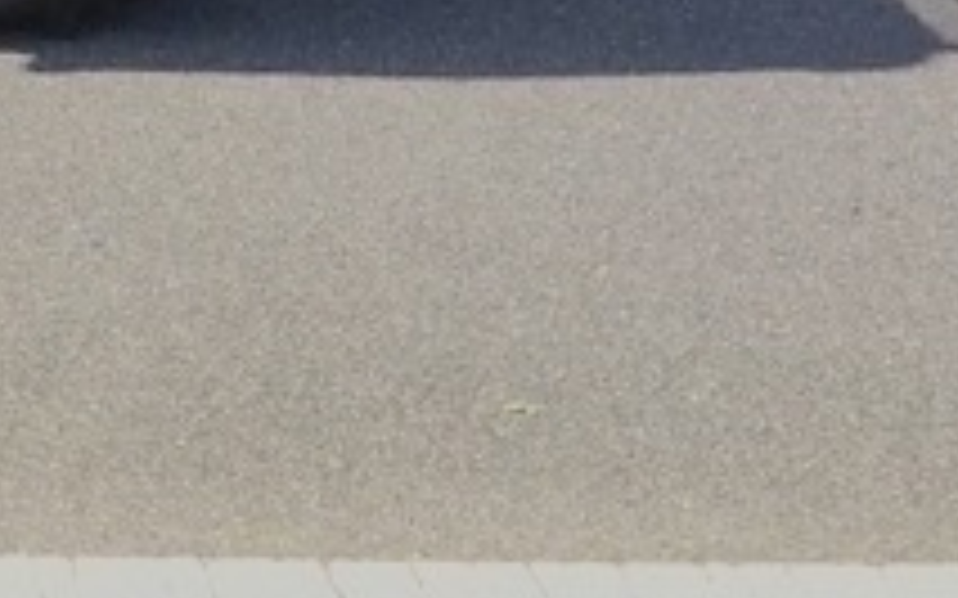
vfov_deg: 11.9
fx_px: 2636
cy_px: -488
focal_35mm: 101
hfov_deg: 18.3
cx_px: -468
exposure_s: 1/1241
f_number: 2.2
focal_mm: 4.15
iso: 25
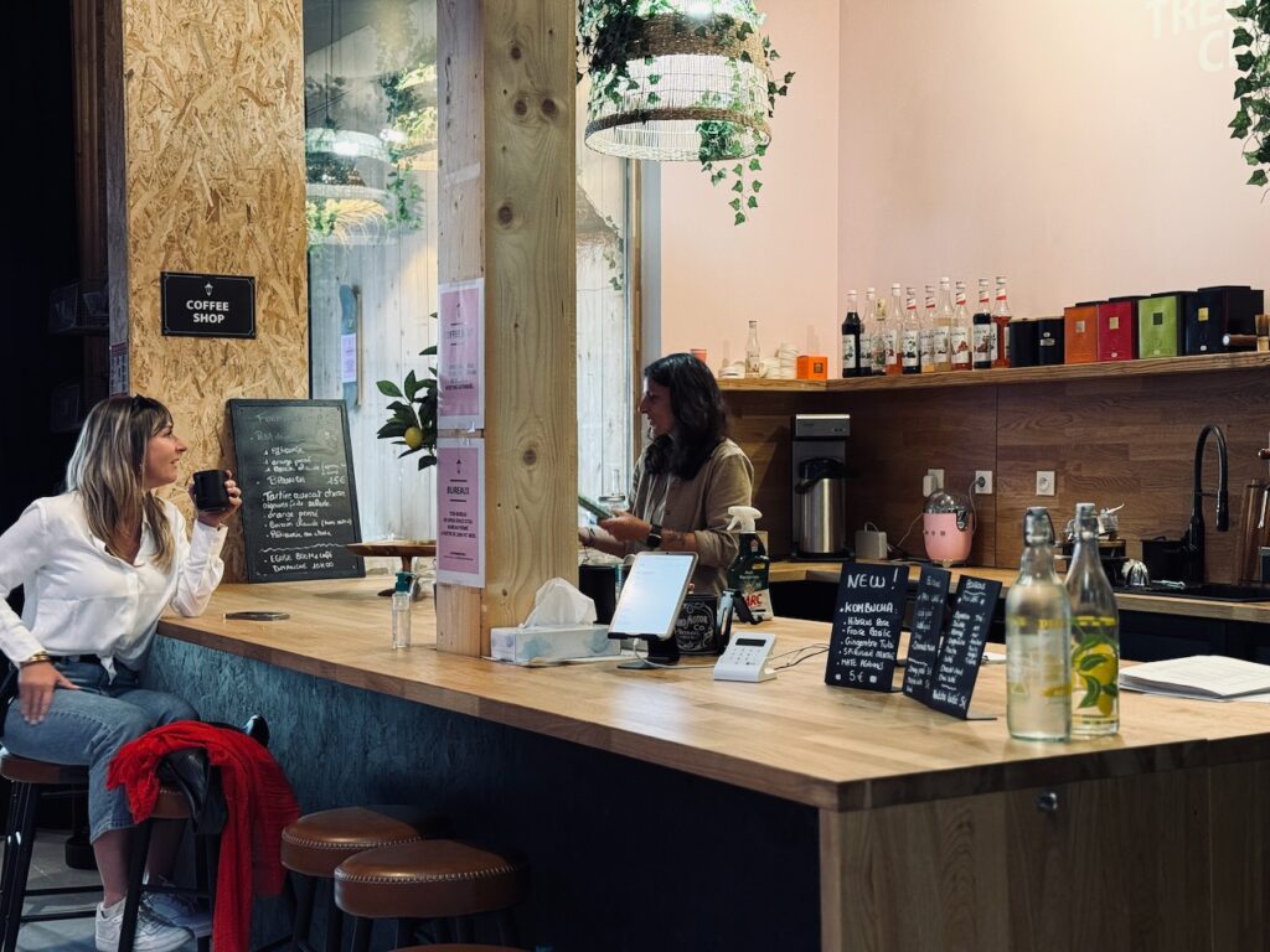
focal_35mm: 48
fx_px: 1761
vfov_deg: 30.3
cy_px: 476
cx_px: 635
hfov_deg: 39.7
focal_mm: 6.76
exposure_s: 1/60
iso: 200
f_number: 1.78
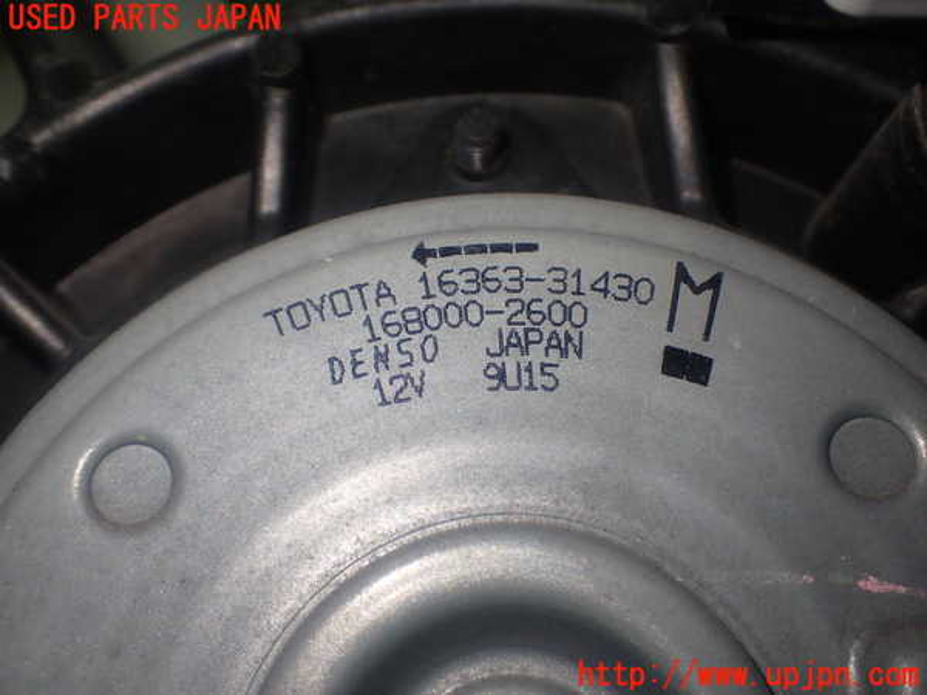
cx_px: 464
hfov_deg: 49.0
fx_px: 1018
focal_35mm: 38
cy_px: 348
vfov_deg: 37.7
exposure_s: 1/80
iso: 200
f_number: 2.7
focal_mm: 6.83
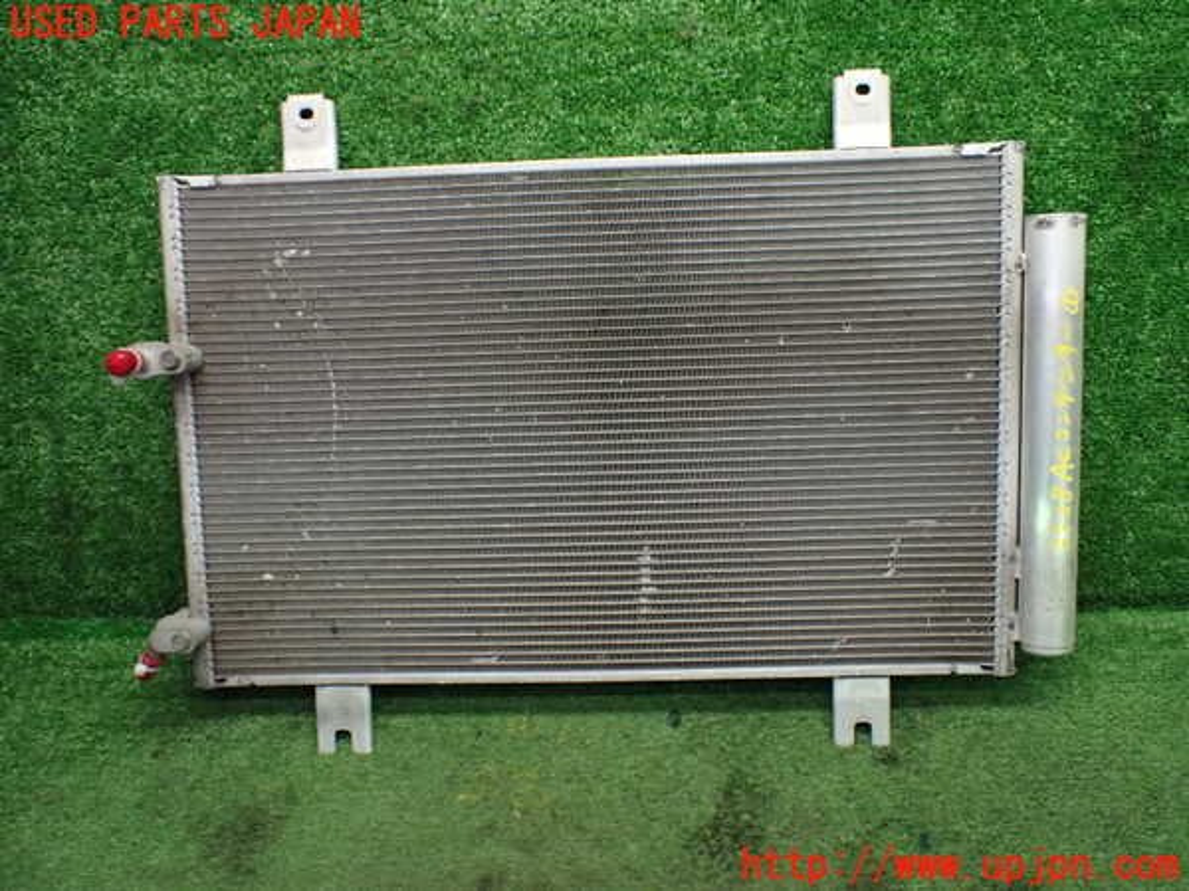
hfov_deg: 60.0
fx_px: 1030
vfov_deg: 46.8
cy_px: 446
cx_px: 594
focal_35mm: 30
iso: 640
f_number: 2.3
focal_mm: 5.4
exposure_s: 1/125
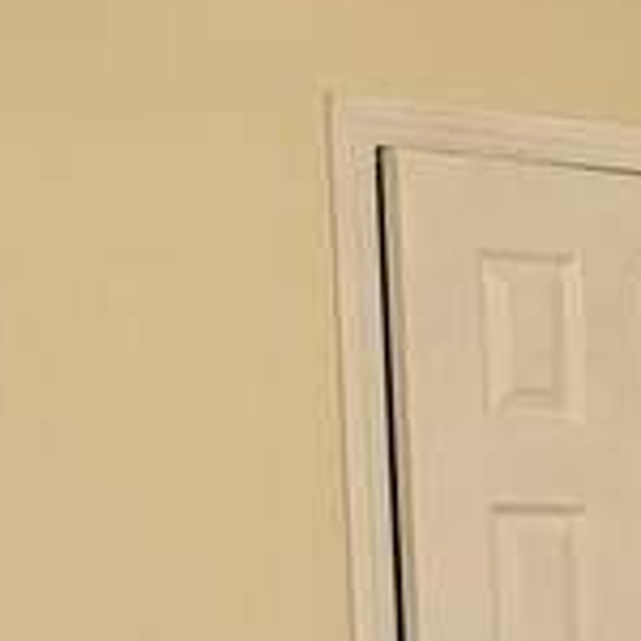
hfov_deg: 10.6
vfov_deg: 11.6
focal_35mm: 147
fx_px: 3080
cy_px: 829
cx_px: 1406
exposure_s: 1/121
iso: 100
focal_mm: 5.7
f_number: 1.5
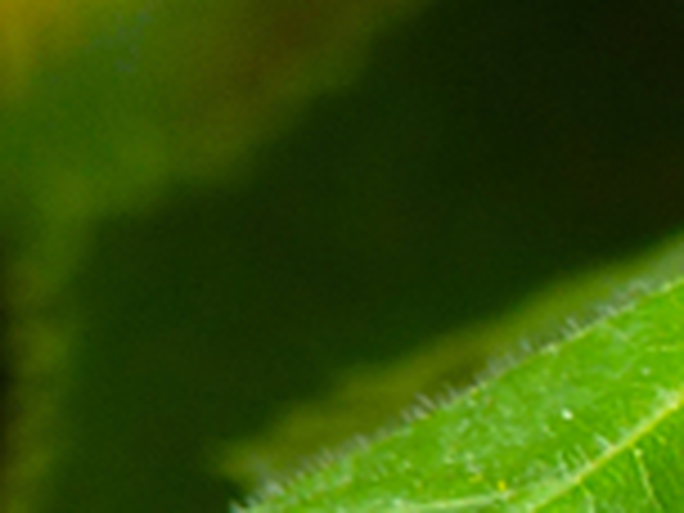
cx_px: 1296
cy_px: 880
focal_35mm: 390
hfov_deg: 5.0
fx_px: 7706
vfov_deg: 3.8
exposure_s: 1/30
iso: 100
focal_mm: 8.5
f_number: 3.8
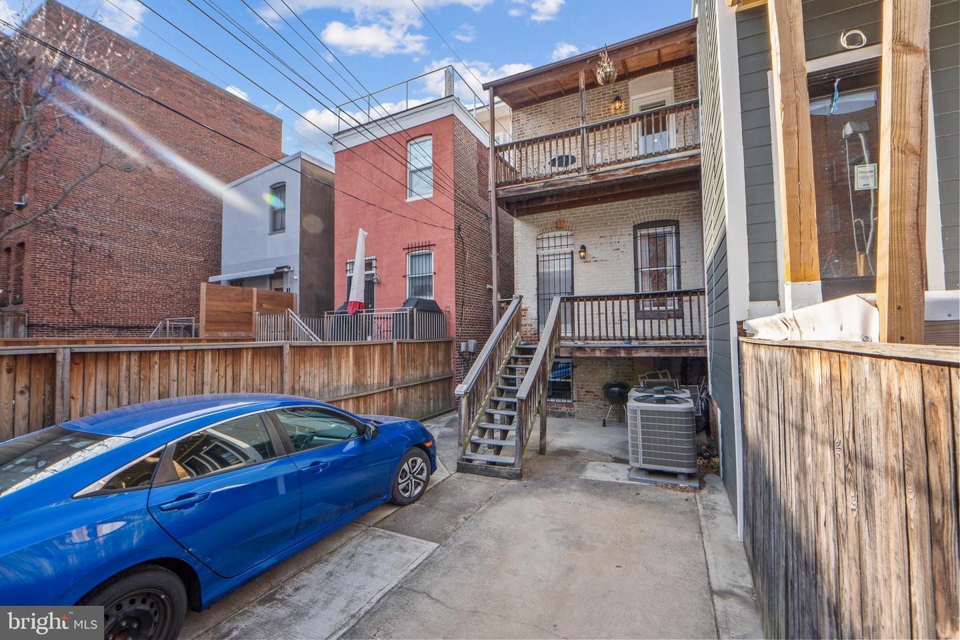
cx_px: 480
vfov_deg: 77.3
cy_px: 320
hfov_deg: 100.4
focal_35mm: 15
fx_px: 400
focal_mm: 10
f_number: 9
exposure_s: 1/10
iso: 100
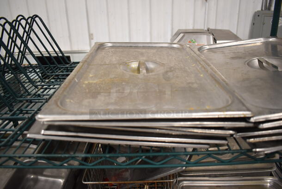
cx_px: 141
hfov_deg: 67.3
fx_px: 212
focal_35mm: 27
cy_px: 94
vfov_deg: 48.0
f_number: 3.5
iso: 1000
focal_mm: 18
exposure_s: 1/125
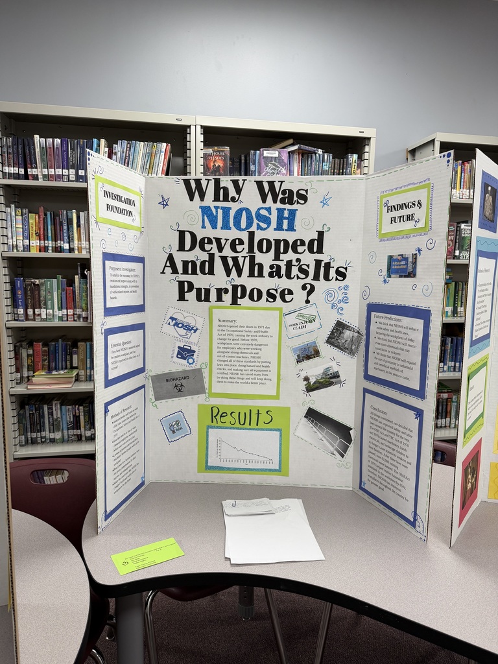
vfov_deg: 71.6
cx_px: 249
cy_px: 332
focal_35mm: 24
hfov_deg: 56.8
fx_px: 460
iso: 125
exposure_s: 1/121
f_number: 1.78
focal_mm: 6.76
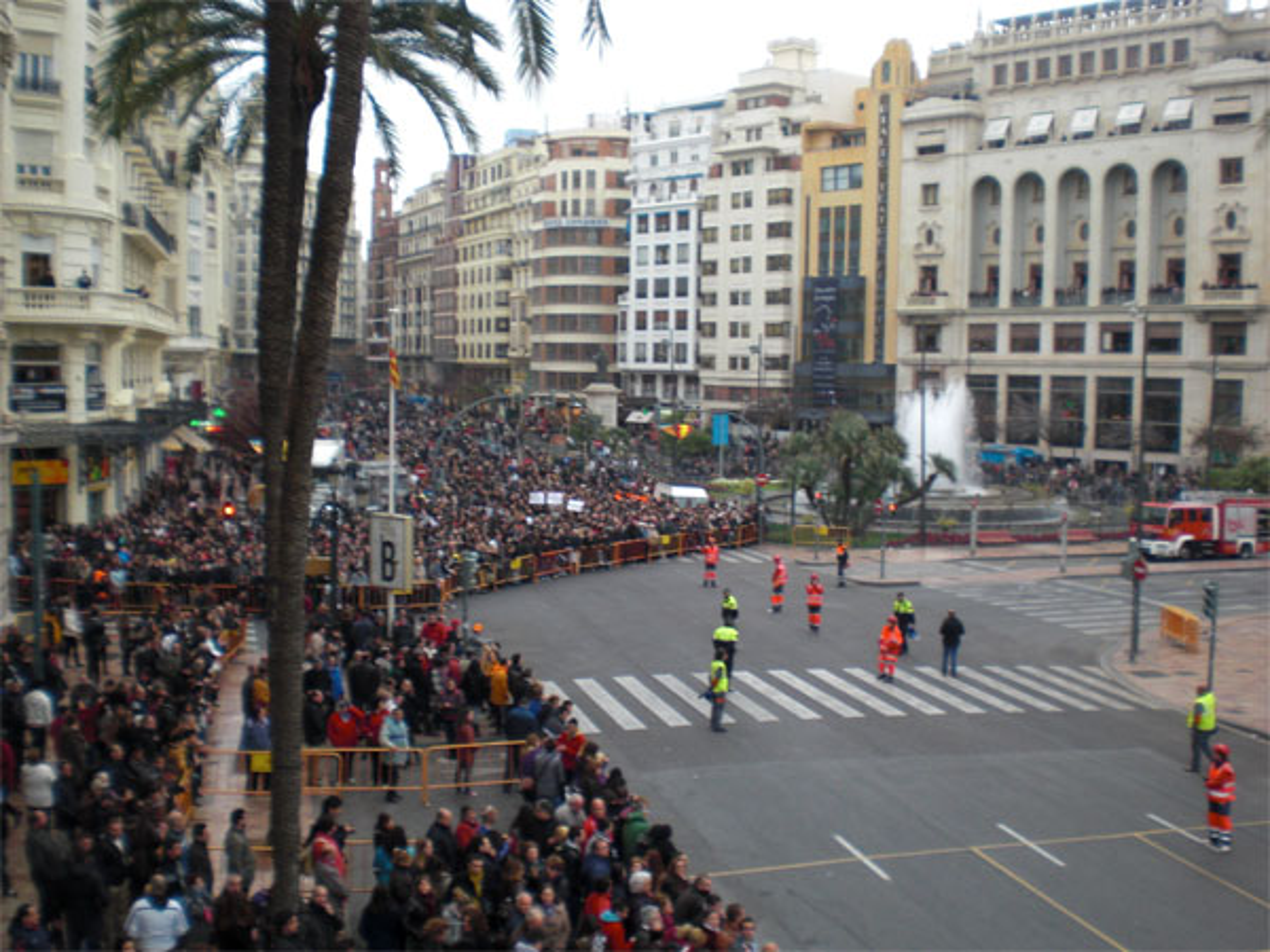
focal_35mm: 38
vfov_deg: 37.7
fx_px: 1394
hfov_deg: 49.0
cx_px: 635
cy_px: 476
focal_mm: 6.3
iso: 100
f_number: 3.1
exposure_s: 1/100
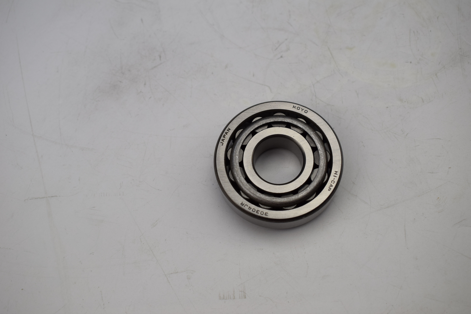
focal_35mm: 45
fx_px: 589
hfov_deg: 43.6
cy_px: 157
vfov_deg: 29.9
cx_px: 236
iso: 400
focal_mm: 30
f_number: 7.1
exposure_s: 1/200
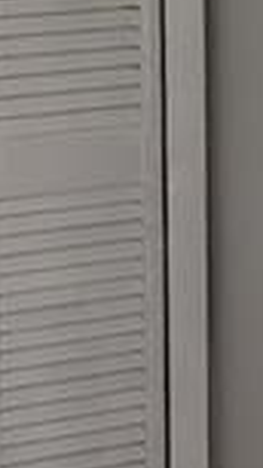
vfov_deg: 10.5
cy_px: 171
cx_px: 298
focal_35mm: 205
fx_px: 2543
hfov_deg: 5.9
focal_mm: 6.9
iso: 610
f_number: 1.68
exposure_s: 1/120
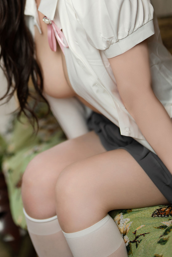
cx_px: 27
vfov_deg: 20.3
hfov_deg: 13.9
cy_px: 11
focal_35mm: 98
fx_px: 702
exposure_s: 1/400
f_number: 1.2
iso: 50
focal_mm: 50
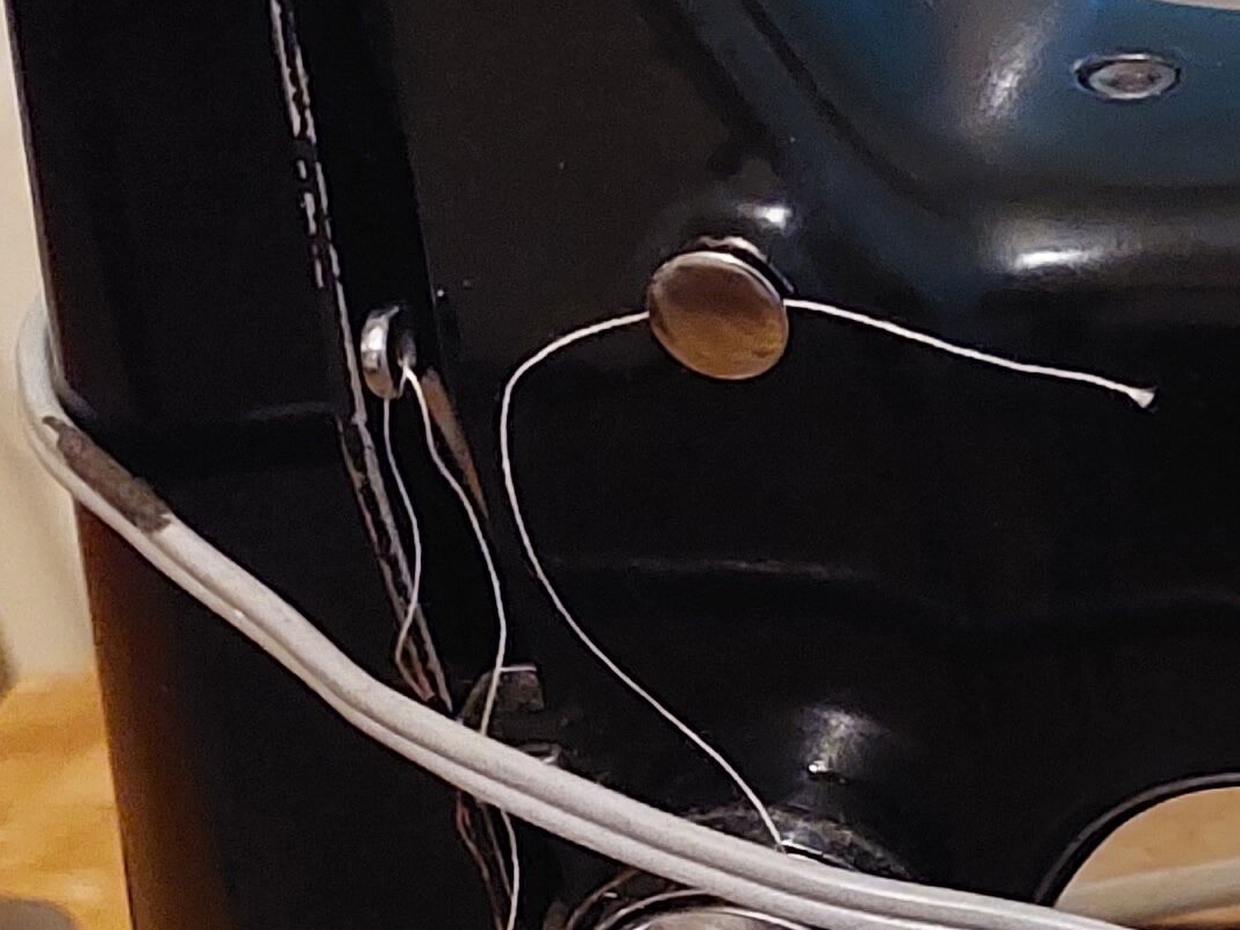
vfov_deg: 13.8
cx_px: 2221
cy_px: 1154
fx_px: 3725
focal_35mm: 104
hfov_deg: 16.1
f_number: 1.8
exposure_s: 1/24
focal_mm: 5.23
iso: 1250
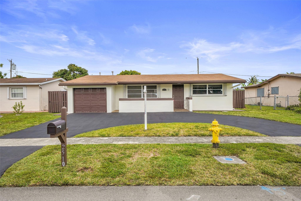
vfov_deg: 53.1
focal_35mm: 24
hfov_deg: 73.7
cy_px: 100
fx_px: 201
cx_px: 150
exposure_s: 1/200
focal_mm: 24
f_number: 16
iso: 400
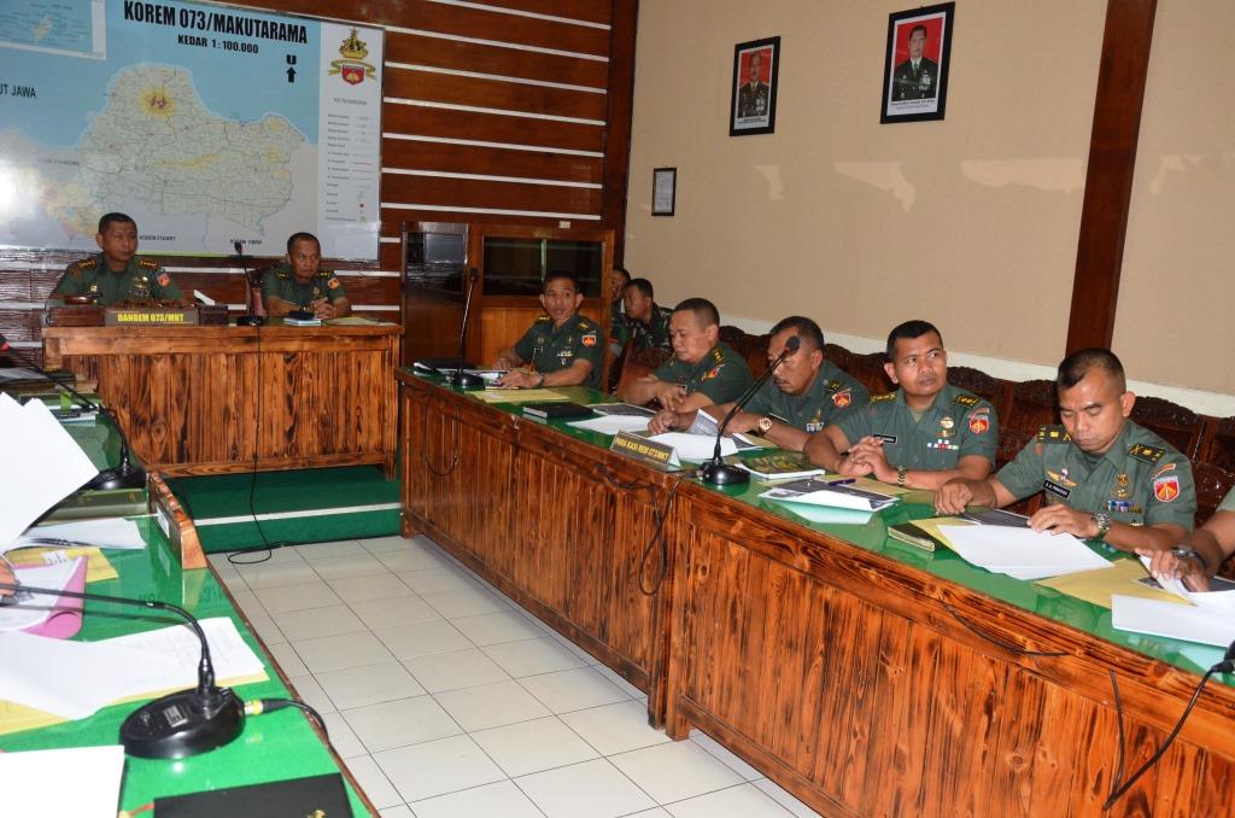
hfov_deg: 59.6
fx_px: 1078
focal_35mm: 32
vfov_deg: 41.5
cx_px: 618
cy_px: 409
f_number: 5.6
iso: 1250
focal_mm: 21
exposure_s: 1/60
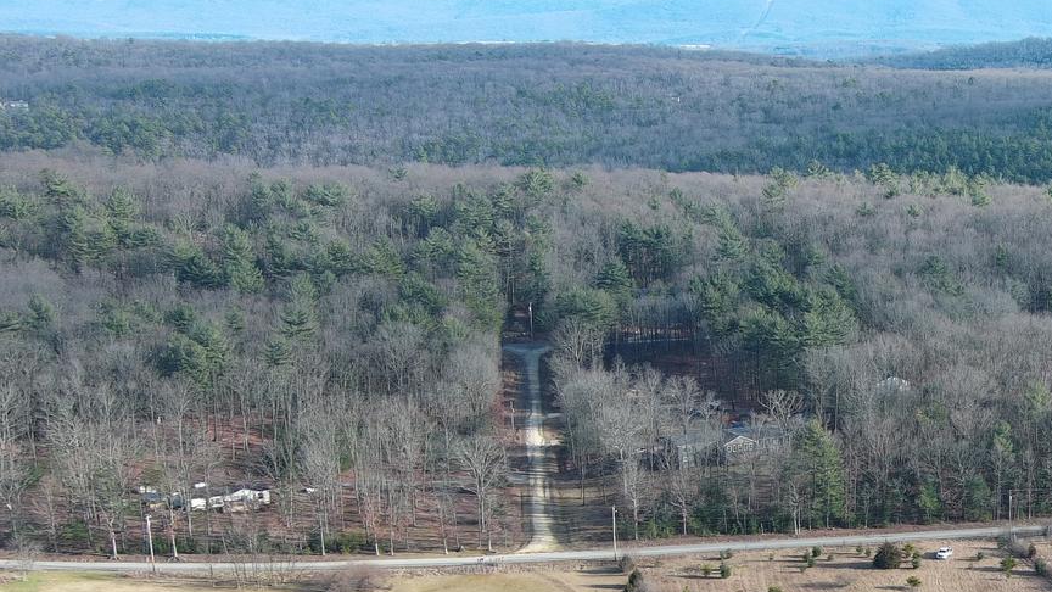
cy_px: 520
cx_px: 1187
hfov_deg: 26.7
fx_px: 2008
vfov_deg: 16.6
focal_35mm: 72
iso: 100
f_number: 2.8
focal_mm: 10.57
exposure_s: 1/478
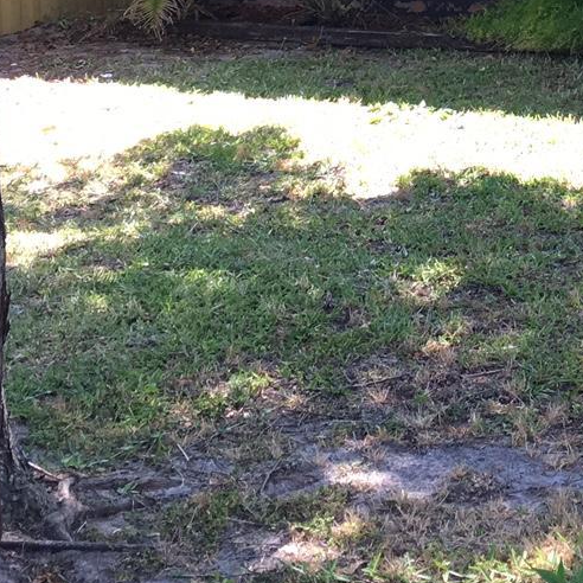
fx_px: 2001
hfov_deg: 16.2
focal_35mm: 105
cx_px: 617
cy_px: -269
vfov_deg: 15.4
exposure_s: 1/120
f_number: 2.2
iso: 32
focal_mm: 4.15
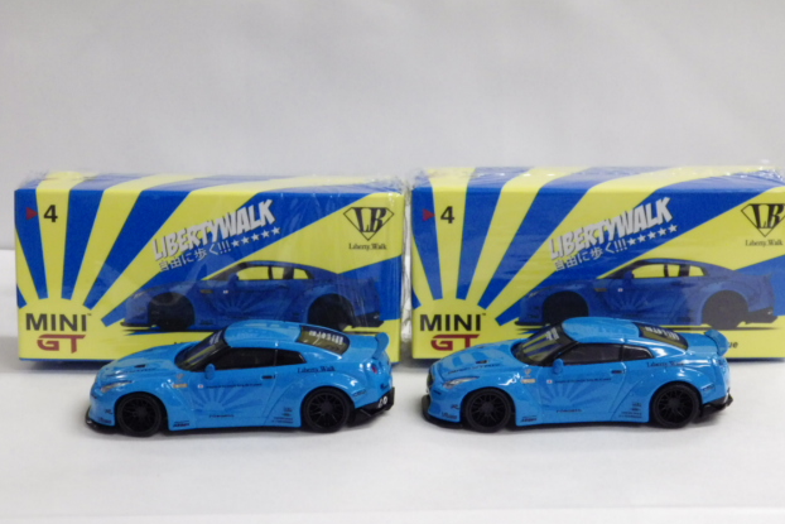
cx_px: 403
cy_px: 298
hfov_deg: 26.6
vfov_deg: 17.9
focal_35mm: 76
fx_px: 1658
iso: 640
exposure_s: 1/60
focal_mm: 12.8
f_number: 4.2
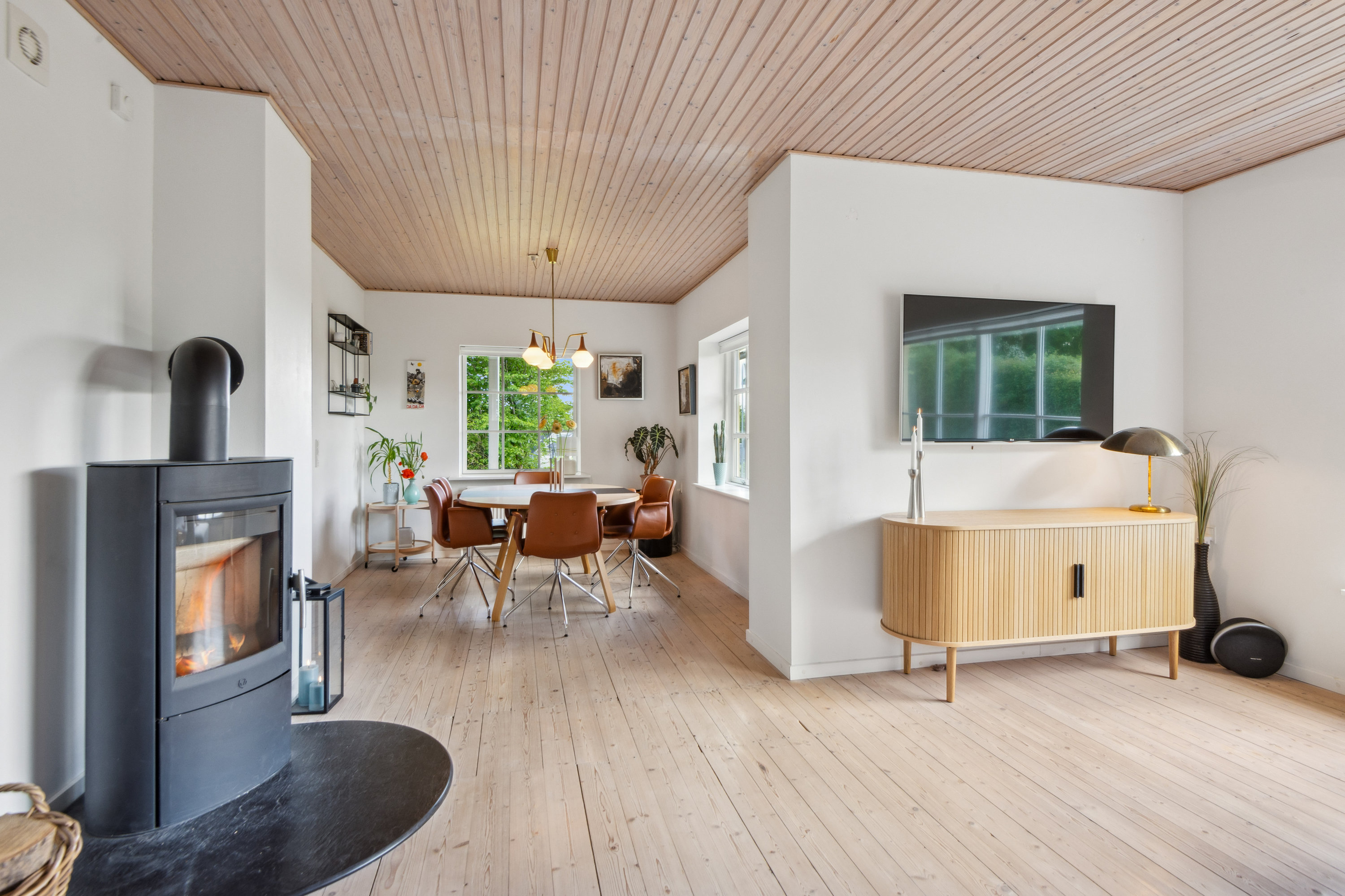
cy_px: 448
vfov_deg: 67.4
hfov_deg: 90.0
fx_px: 672
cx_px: 672
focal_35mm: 18
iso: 800
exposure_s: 1/20
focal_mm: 18
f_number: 11
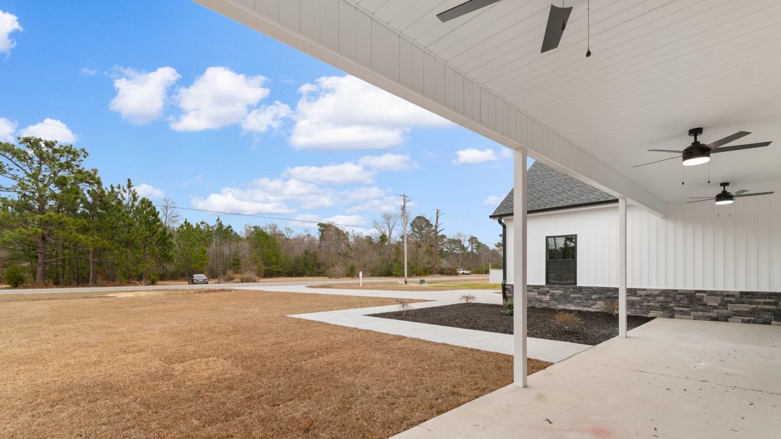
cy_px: 259
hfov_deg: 99.4
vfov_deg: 66.6
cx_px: 388
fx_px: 331
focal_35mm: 16
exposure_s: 1/80
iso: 100
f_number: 4.5
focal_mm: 10
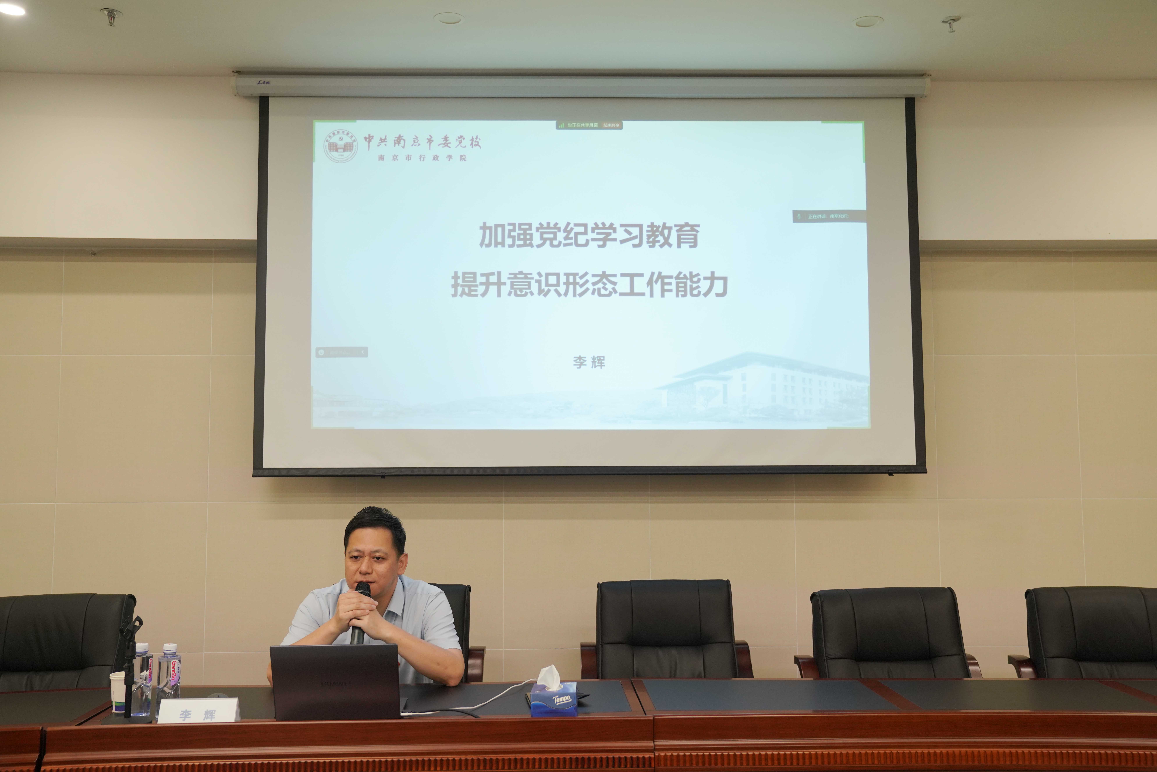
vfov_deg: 38.9
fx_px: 1093
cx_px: 578
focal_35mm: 34
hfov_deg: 55.8
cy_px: 386
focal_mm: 34
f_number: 4
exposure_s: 1/160
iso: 1250
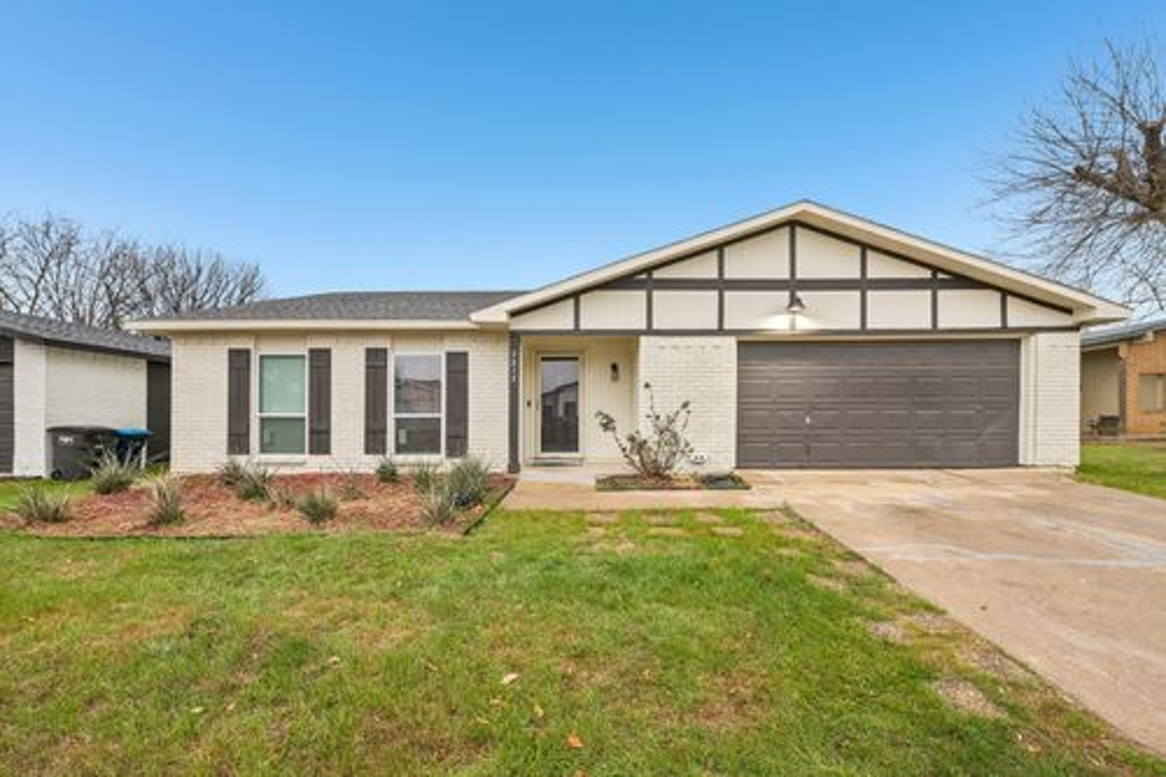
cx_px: 583
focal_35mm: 15
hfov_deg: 100.4
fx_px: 486
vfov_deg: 77.3
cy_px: 388
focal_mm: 15
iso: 400
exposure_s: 1/30
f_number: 8
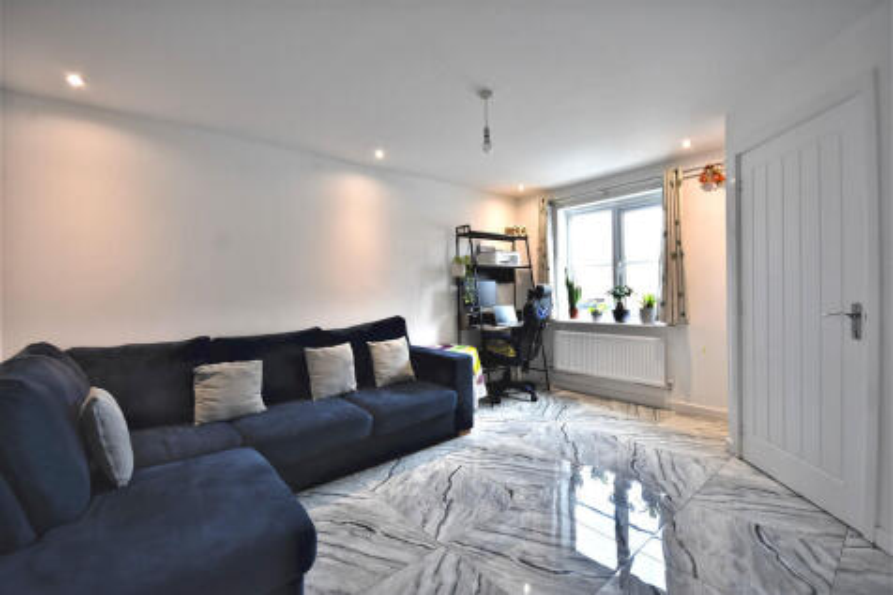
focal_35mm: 15
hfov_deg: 100.4
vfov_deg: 77.3
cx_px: 446
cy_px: 298
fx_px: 372
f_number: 5.6
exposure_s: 1/125
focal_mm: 10
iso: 800
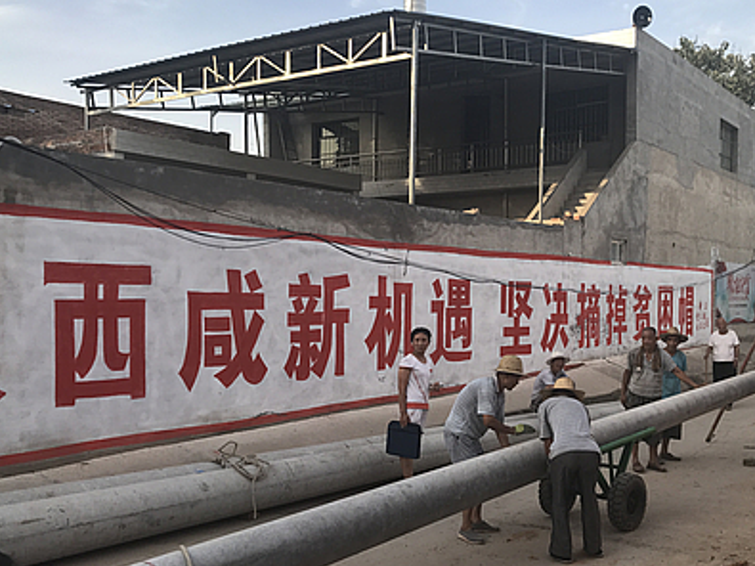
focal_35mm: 39
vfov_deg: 36.7
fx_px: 850
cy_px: 333
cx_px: 470
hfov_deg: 47.5
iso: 20
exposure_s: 1/610
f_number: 1.8
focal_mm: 3.99
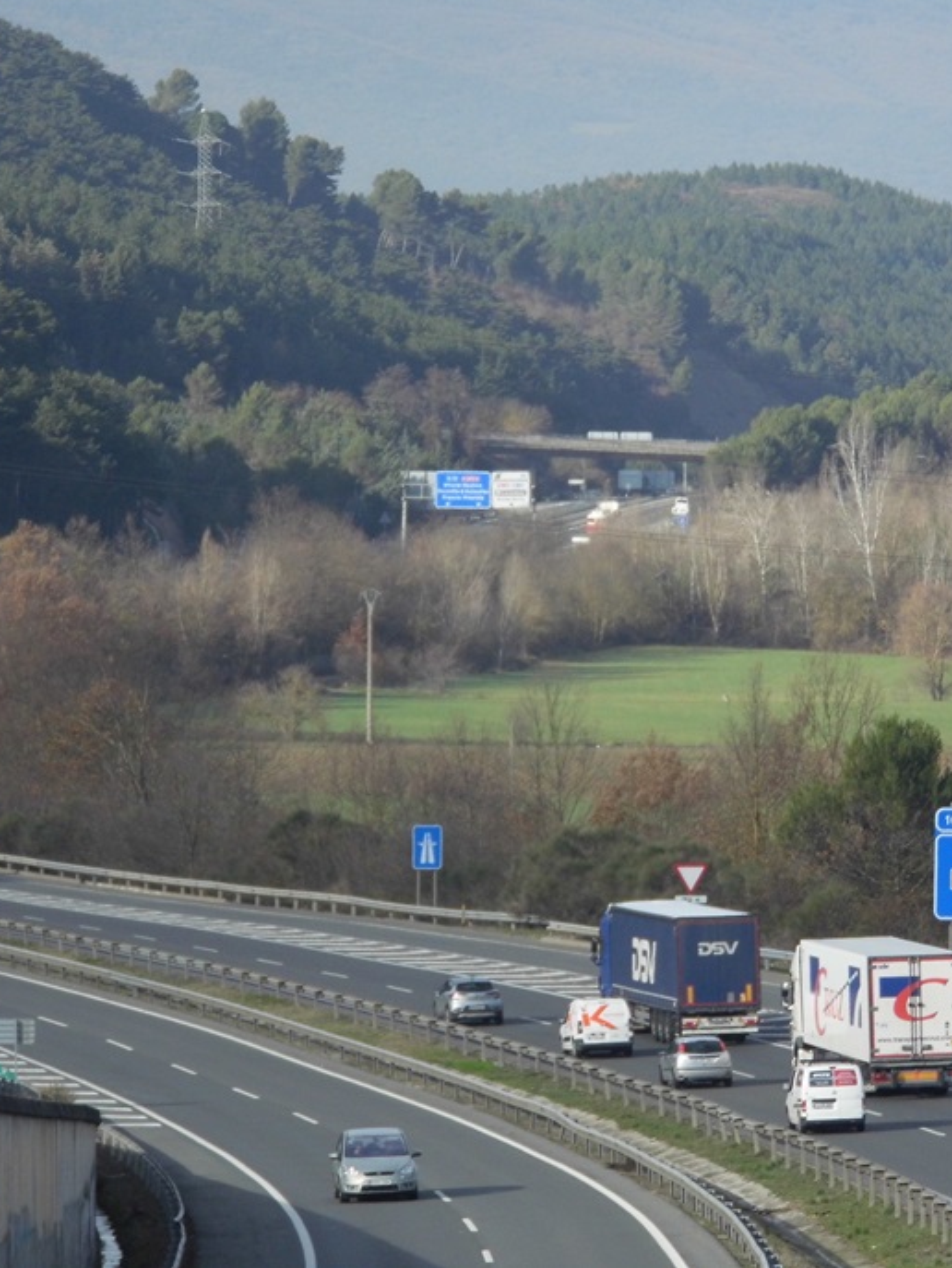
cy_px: 632
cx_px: 586
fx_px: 12273
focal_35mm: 335
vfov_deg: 5.9
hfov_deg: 4.4
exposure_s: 1/640
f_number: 4.1
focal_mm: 44.9
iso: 100
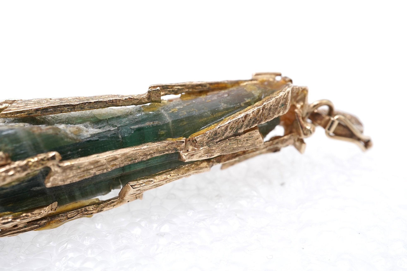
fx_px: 509
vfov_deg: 29.9
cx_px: 204
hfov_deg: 43.6
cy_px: 136
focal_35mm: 45
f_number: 16
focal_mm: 30
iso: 400
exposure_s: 1/125
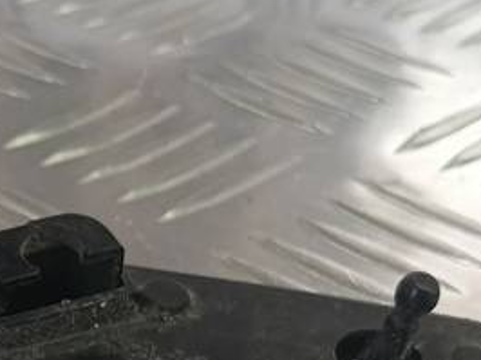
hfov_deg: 18.2
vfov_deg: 13.7
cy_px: 474
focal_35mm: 104
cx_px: -42
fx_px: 1444
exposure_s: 1/100
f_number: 1.6
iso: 140
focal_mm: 4.11
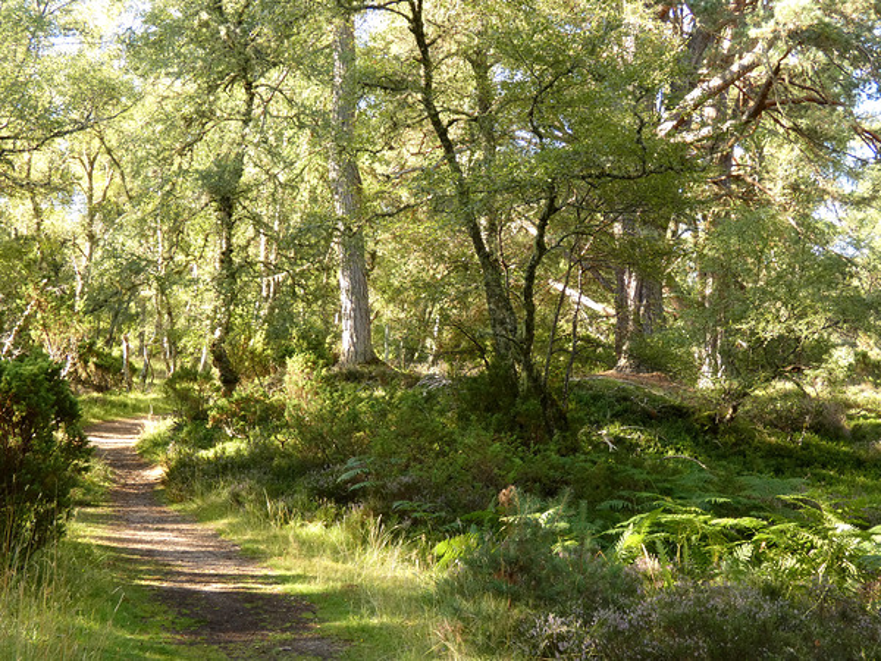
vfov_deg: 24.0
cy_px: 330
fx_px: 1552
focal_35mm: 61
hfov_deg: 31.7
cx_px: 440
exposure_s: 1/80
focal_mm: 10.8
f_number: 4.1
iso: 250
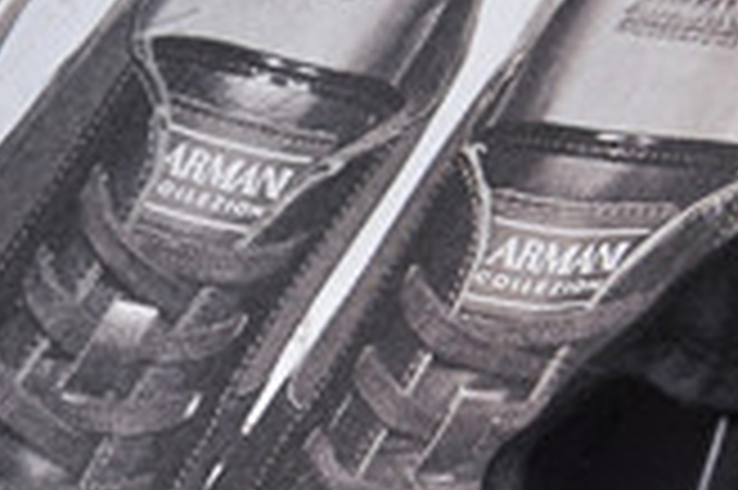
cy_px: 919
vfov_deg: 5.4
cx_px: 1202
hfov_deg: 8.1
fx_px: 5099
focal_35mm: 249
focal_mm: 34
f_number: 10
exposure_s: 1/125
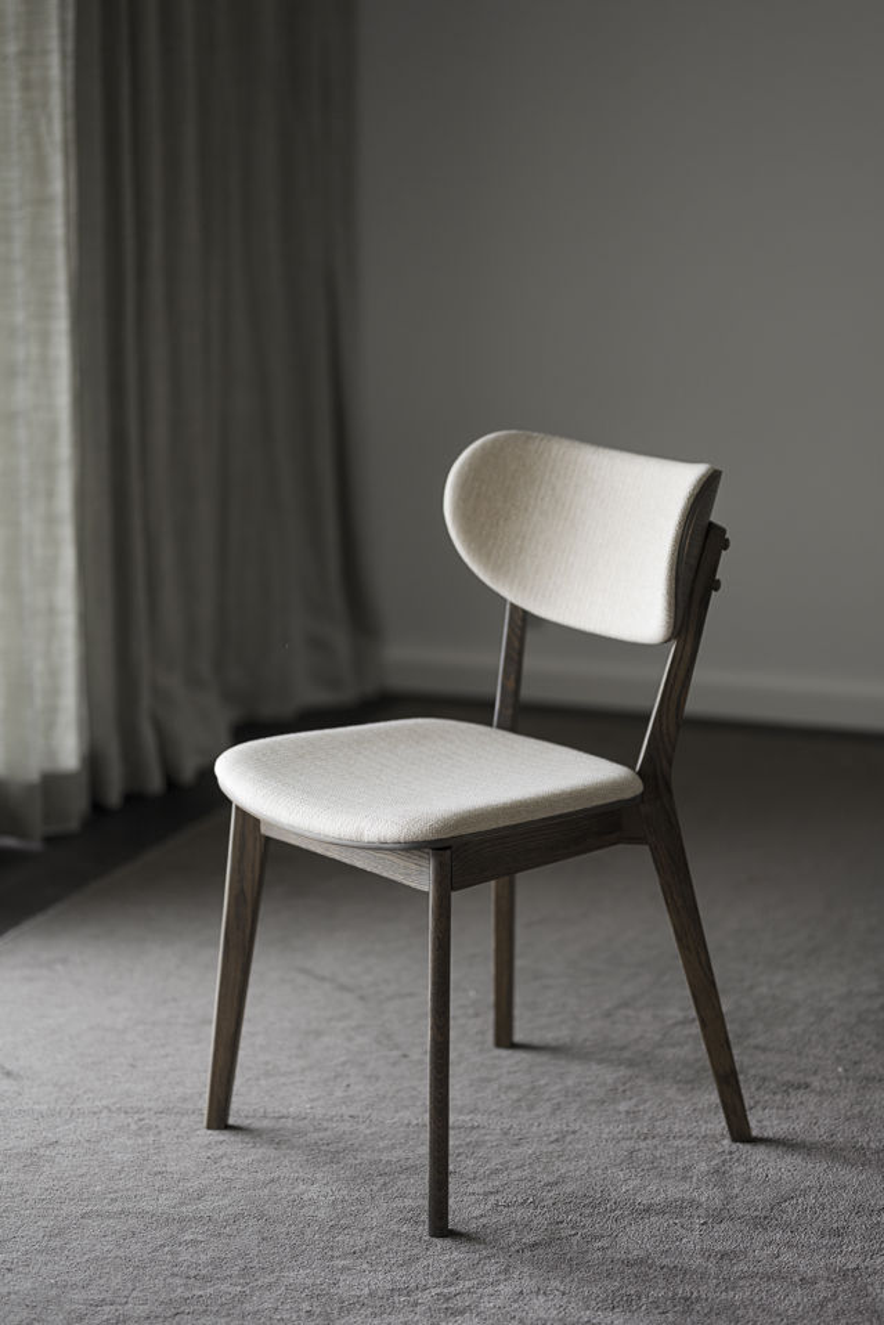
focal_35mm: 85
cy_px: 662
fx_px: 3129
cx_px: 442
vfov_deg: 23.9
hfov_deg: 16.1
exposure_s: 1/80
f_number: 1.8
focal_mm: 85
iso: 320
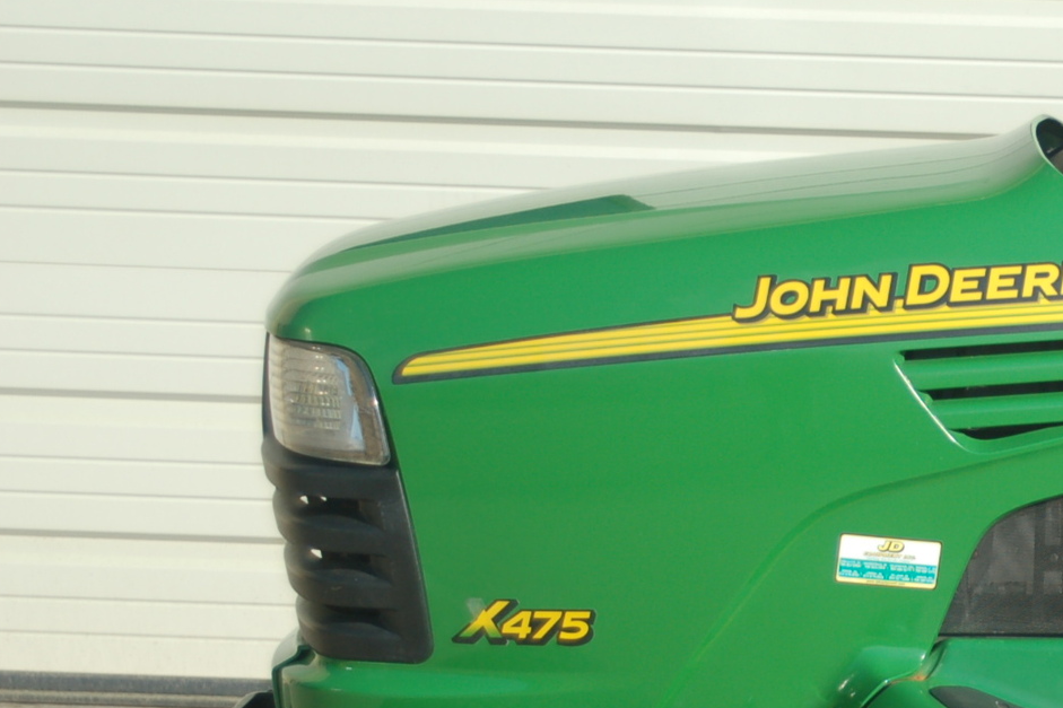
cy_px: 615
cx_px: 1122
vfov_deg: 8.4
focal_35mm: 163
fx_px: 4812
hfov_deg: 12.4
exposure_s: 1/1000
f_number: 4.8
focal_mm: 50
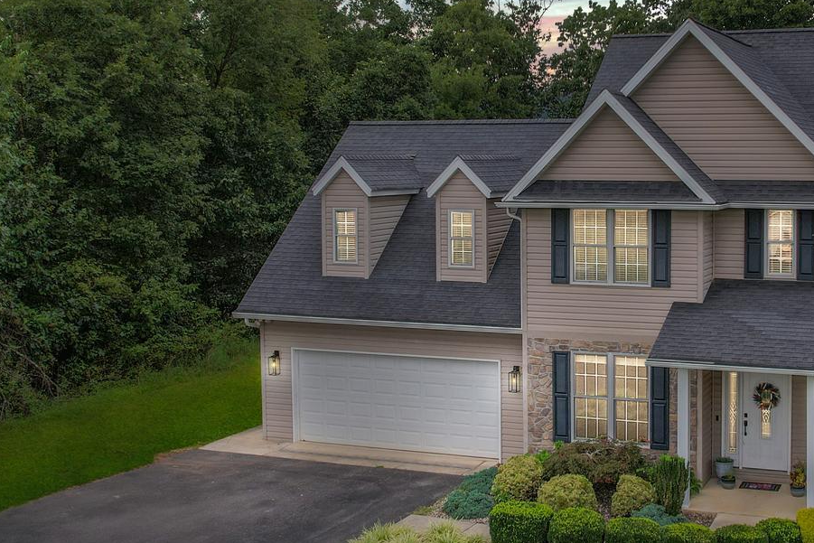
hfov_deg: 38.9
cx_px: 573
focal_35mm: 50
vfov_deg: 27.0
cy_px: 232
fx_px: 1131
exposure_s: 1/50
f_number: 2.8
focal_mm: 8.38
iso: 100
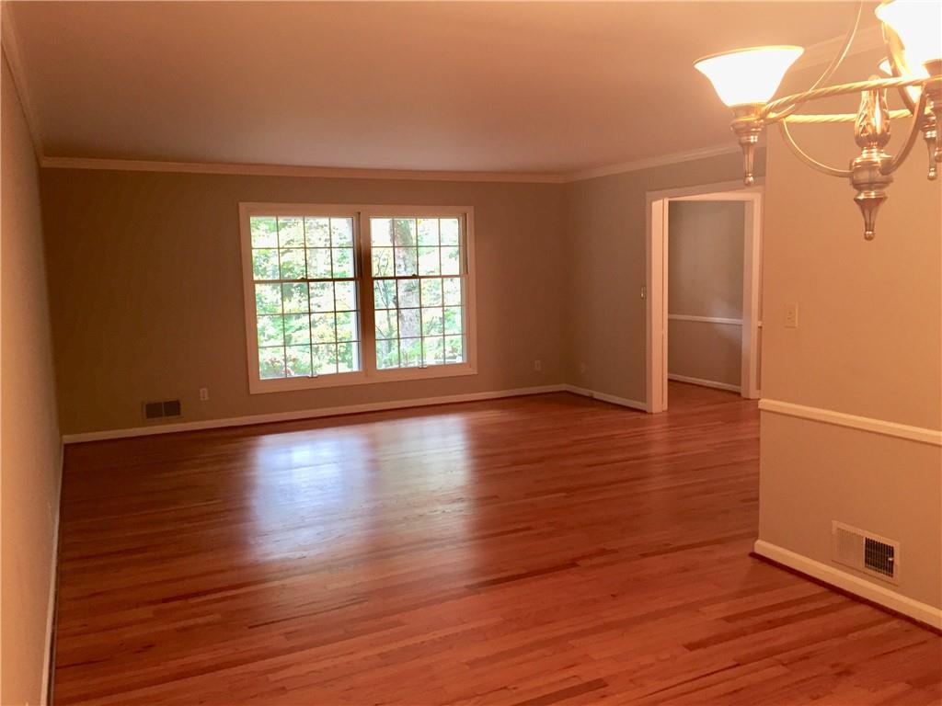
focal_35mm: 29
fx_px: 789
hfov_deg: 61.7
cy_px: 353
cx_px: 471
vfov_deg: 48.2
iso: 100
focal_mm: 4.15
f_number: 2.2
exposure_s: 1/30
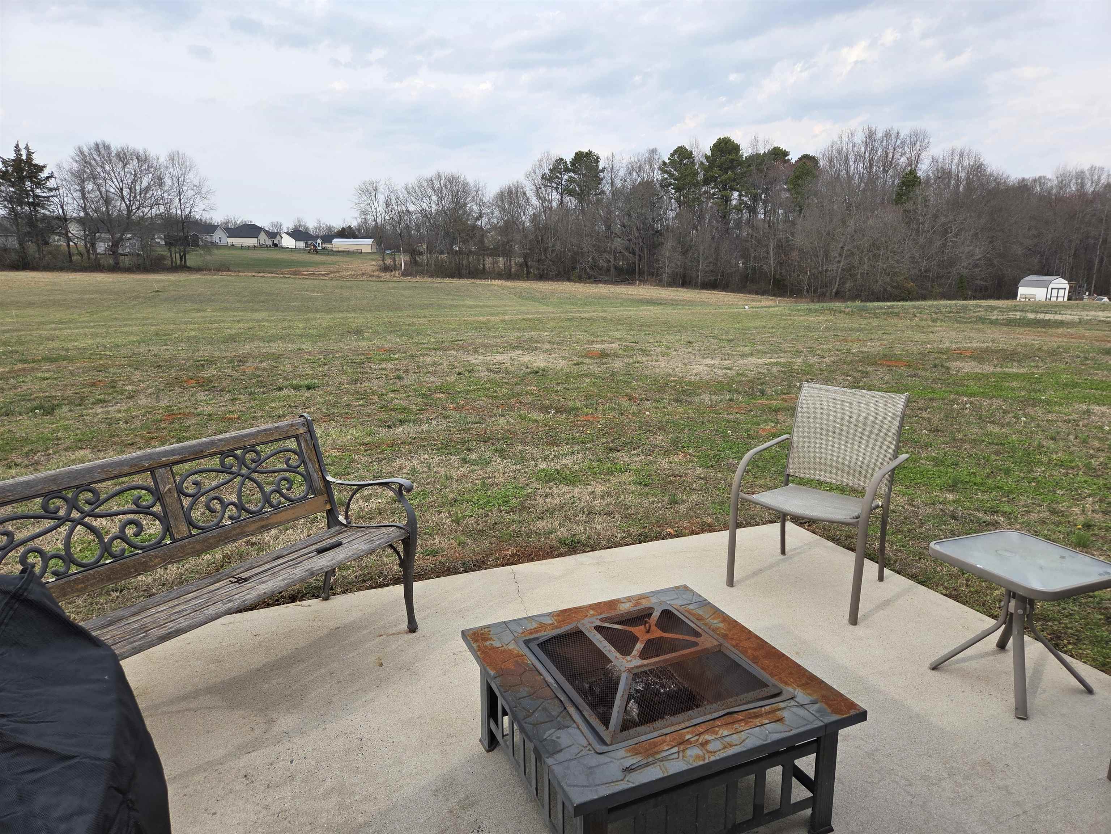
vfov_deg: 58.9
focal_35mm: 23
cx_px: 556
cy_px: 417
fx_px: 738
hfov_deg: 73.9
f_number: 1.8
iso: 80
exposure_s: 1/2021
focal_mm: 5.4
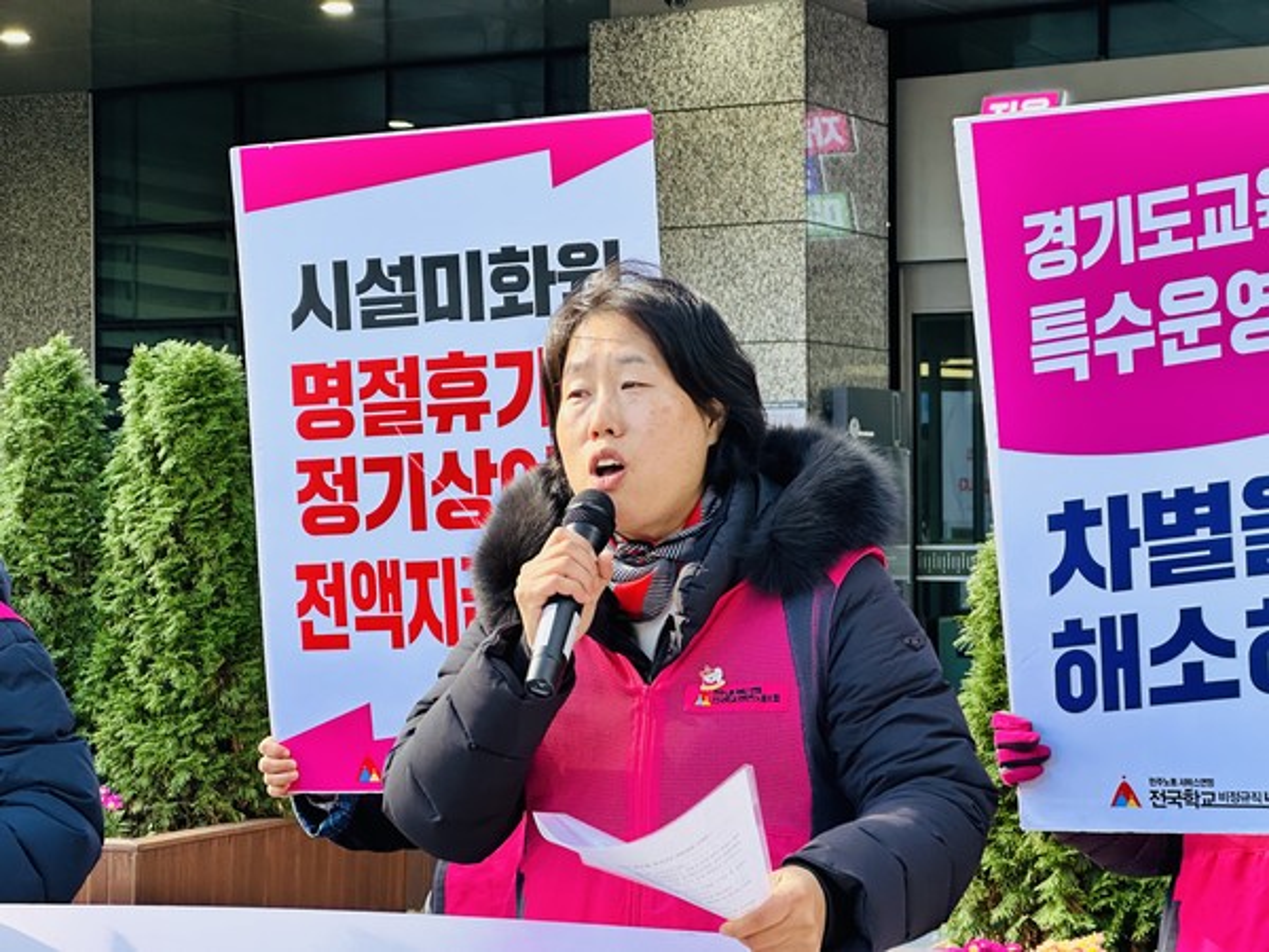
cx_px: 634
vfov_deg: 19.1
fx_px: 2823
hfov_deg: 25.3
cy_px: 476
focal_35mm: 77
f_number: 2.8
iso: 40
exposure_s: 1/99
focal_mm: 9
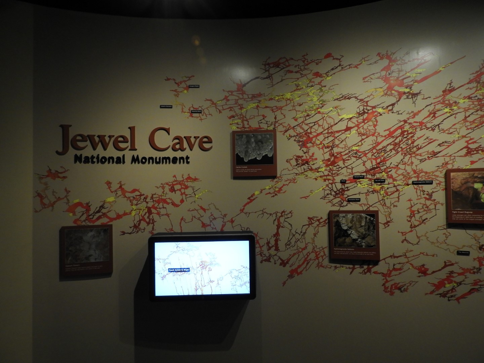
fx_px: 336
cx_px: 242
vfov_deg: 56.8
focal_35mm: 24
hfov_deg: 71.6
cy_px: 182
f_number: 3.3
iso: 320
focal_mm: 4.3
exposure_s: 1/30
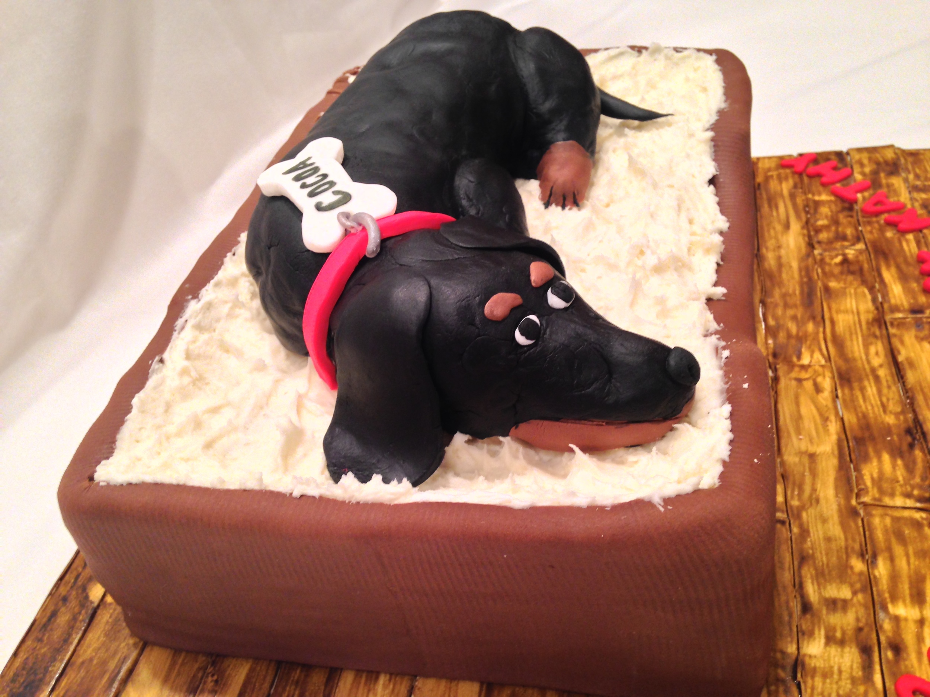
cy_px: 348
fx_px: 887
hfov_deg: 55.4
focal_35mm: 33
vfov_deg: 42.9
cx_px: 465
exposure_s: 1/20
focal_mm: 4.12
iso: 64
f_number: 2.4
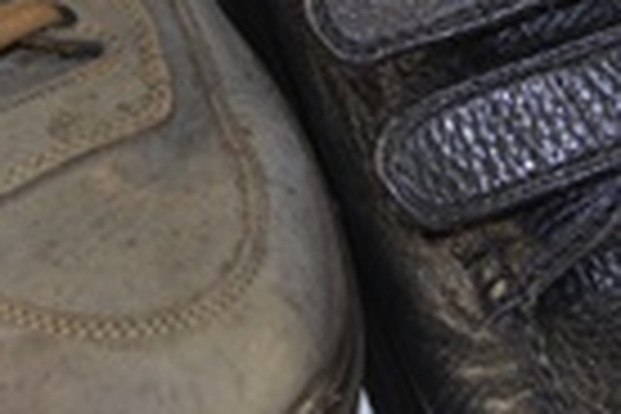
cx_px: 243
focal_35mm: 169
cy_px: 45
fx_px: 2915
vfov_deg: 8.1
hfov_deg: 12.2
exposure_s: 1/60
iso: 500
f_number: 4.2
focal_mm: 26
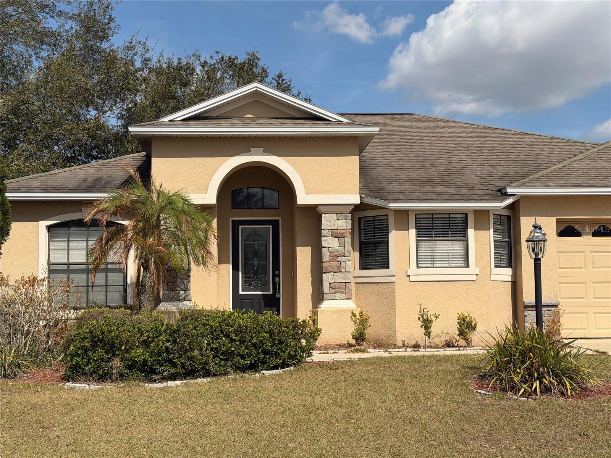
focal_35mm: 48
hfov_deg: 39.7
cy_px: 229
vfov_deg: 30.3
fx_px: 847
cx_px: 306
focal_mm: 6.76
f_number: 1.78
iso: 64
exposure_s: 1/7874
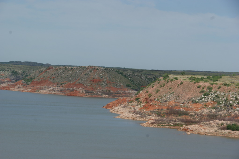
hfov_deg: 13.0
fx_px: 1046
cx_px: 120
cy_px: 80
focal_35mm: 158
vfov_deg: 8.7
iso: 100
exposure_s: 1/250
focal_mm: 105
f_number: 11
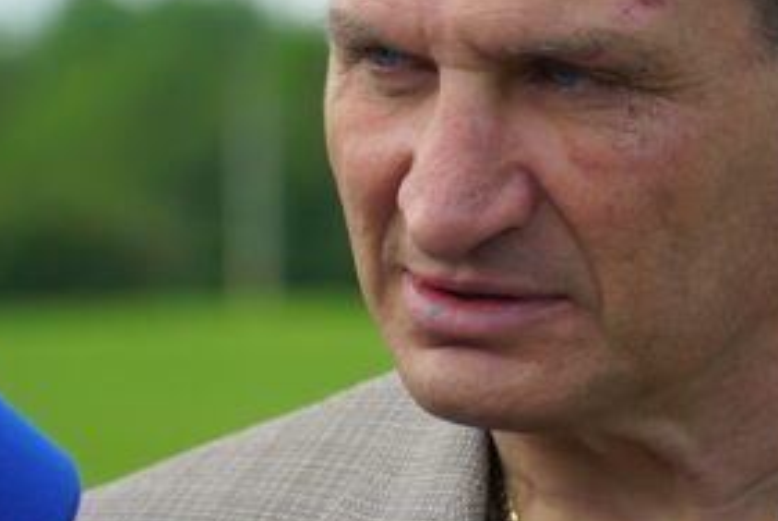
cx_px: 619
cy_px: 255
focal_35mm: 351
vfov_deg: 3.9
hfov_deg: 5.9
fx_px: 7593
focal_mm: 105
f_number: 4.5
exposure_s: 1/350
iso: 100
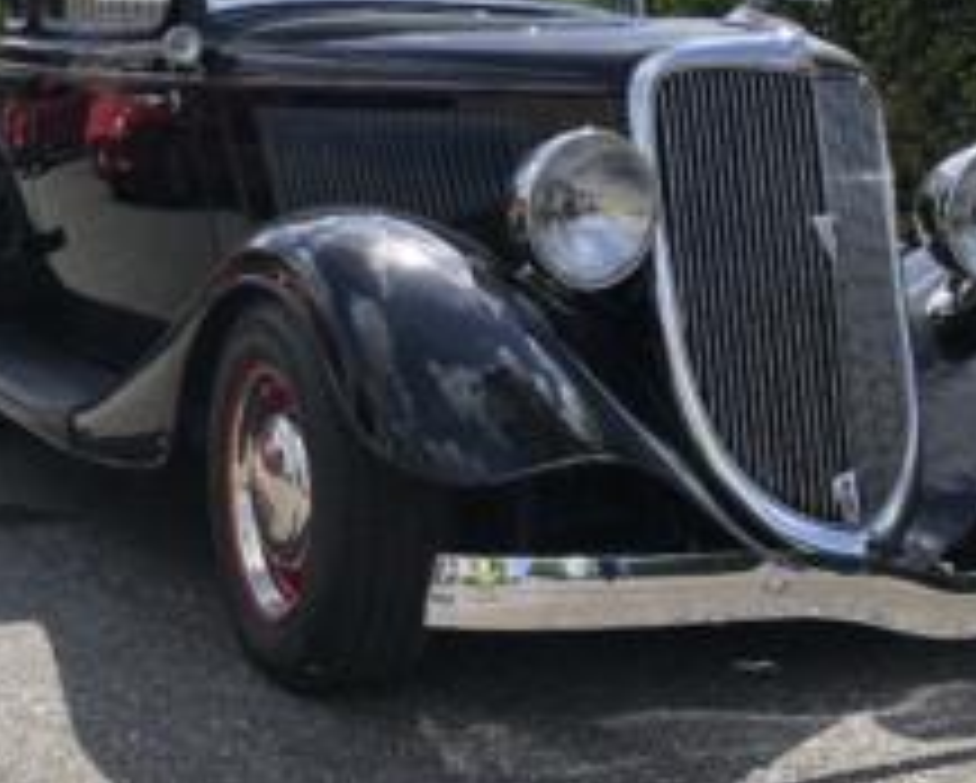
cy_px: 268
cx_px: 360
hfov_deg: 29.9
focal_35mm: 63
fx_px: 1821
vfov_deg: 24.1
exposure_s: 1/657
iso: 20
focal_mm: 4
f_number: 1.8
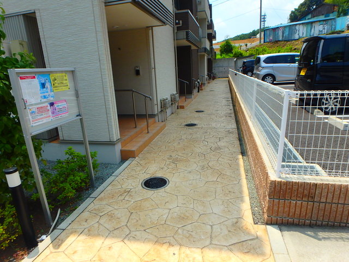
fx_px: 212
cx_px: 174
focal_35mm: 21
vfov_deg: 63.4
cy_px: 131
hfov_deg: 79.0
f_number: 6
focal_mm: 3.7
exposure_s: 1/500
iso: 125
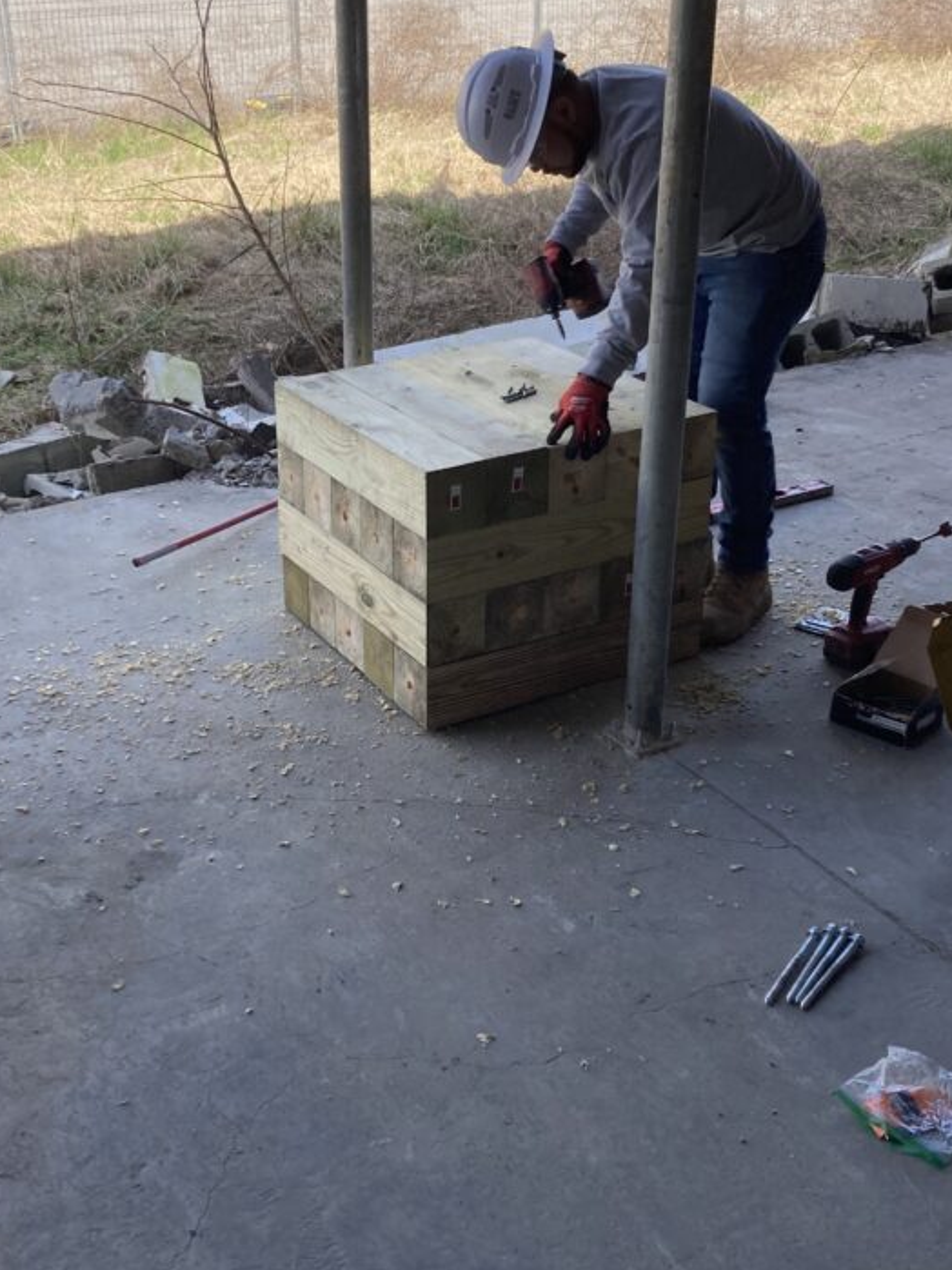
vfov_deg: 45.7
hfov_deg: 34.8
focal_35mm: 41
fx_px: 1504
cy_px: 576
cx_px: 329
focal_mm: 3.99
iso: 20
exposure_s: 1/823
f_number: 1.8
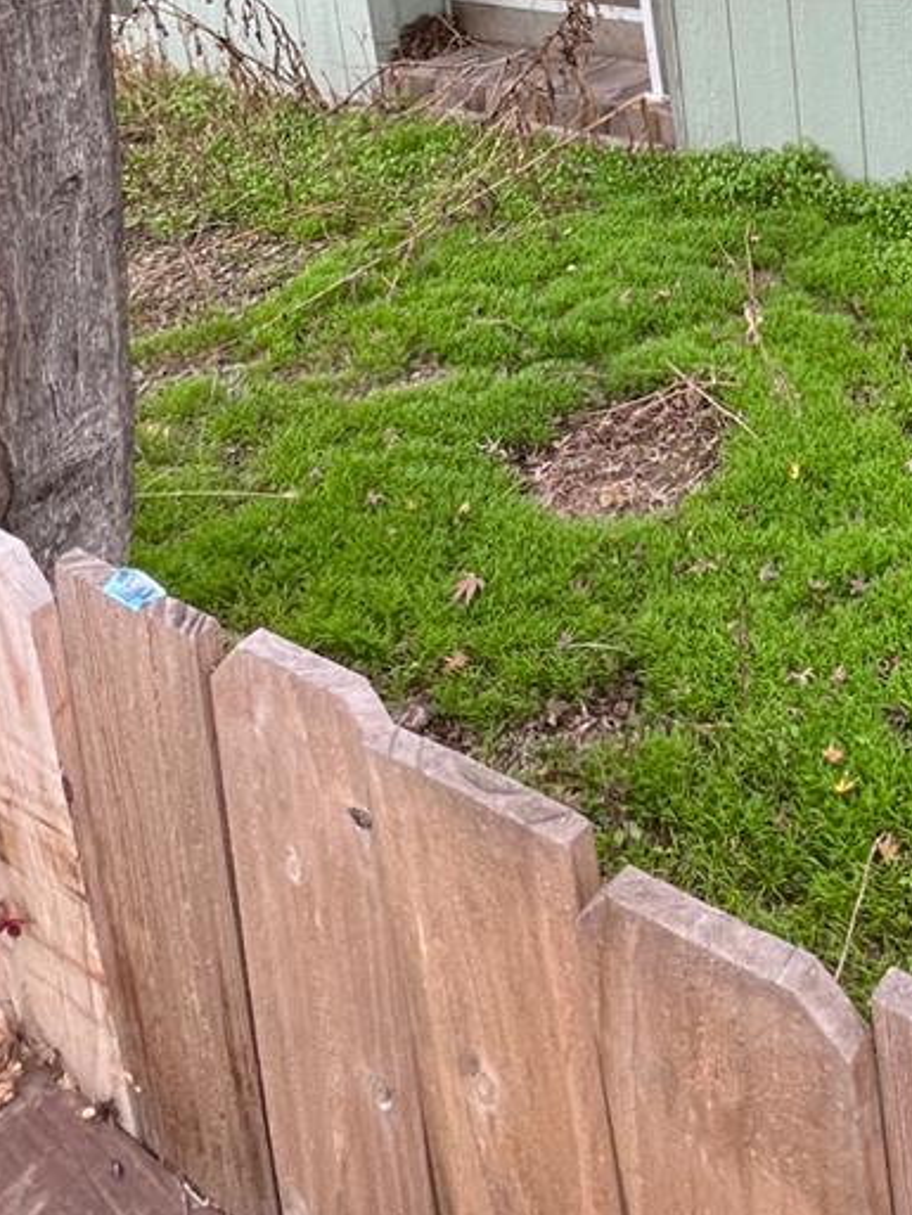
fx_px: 1334
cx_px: 944
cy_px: -220
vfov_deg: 37.7
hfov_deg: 33.9
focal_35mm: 38
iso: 64
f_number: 1.8
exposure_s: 1/99
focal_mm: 1.57
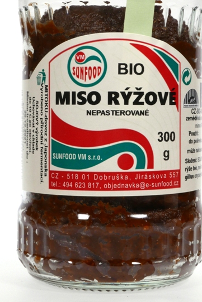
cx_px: 120
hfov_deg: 12.3
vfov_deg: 18.4
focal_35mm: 111
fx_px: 934
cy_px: 110
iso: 800
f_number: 16
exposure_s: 1/40
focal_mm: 34
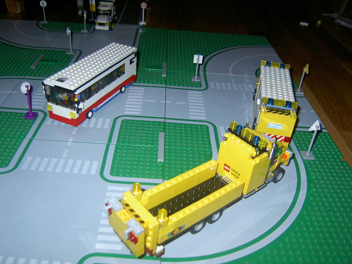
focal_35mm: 34
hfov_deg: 54.0
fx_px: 346
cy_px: 132
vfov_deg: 41.8
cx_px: 176
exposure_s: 1/60
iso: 100
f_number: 2.8
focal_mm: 5.6
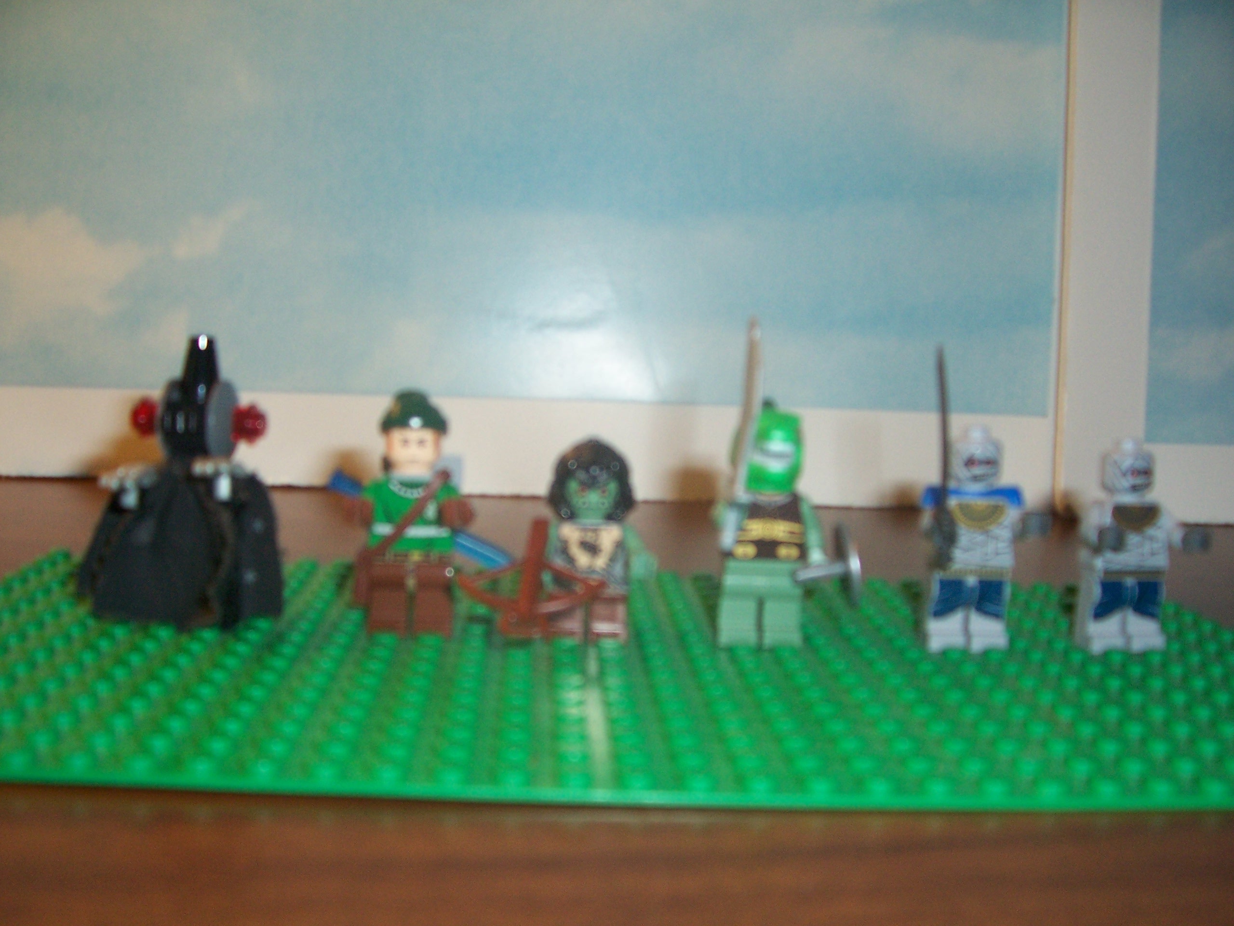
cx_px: 617
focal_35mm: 34
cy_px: 463
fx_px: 1212
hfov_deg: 54.0
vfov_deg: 41.8
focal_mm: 5.6
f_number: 2.7
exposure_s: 1/60
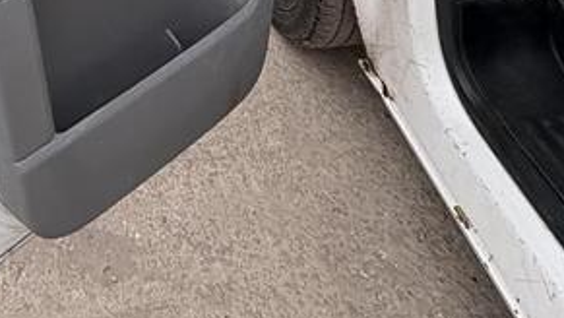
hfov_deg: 40.0
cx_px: 41
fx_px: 703
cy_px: -291
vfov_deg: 18.4
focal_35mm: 47
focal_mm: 2.22
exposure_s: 1/392
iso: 40
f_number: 2.2
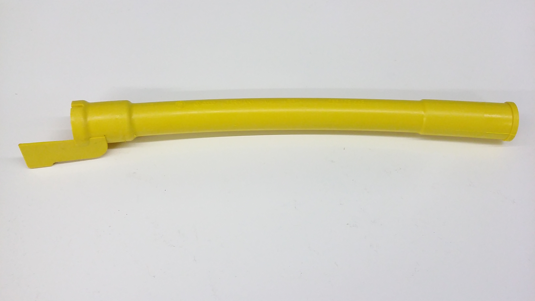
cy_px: 132
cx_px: 267
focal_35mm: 35
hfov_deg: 56.6
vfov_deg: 33.7
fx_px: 497
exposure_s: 1/30
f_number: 2.4
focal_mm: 3.4
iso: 160
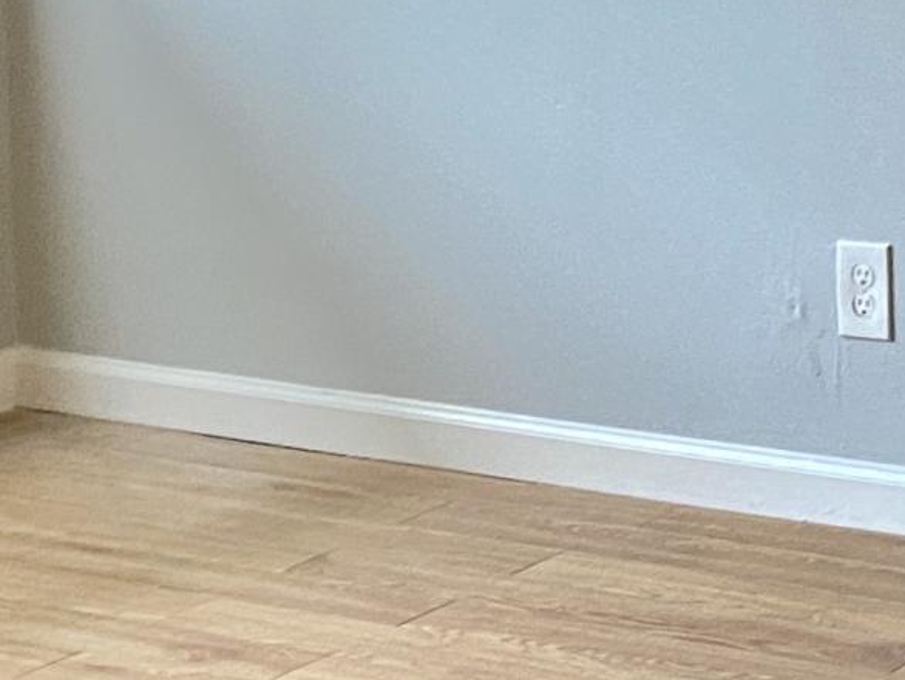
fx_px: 3479
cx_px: 1637
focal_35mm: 133
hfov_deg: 13.3
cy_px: -359
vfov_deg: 10.7
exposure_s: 1/60
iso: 100
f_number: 1.8
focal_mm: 4.25
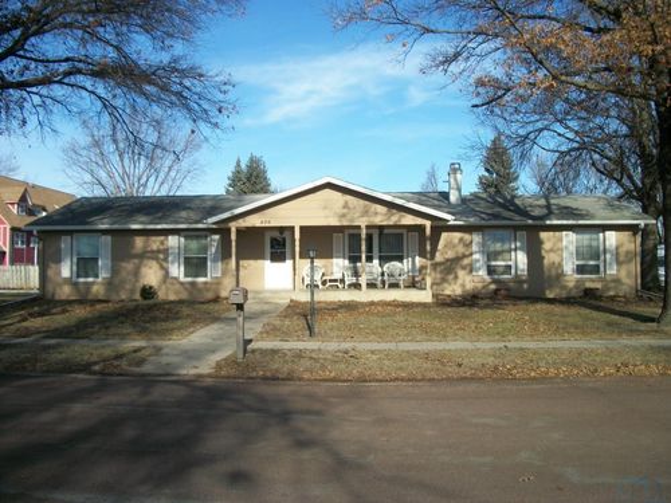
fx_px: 620
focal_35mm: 32
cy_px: 252
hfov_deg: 56.8
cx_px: 336
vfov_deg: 44.2
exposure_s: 1/160
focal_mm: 5.7
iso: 80
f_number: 8.8
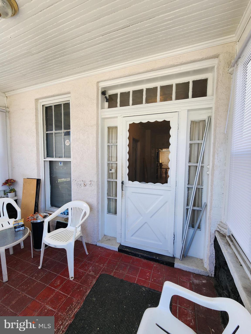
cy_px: 167
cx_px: 126
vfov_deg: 106.2
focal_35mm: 13
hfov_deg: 89.9
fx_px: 126
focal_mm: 2.2
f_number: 2.2
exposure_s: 1/120
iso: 80
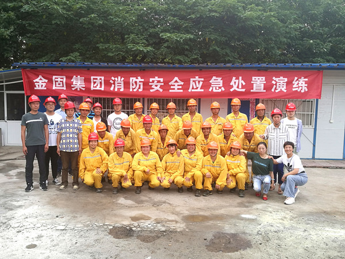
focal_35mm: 27
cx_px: 172
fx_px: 269
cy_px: 130
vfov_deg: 51.4
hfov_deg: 65.3
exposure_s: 1/173
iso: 50
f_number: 2.2
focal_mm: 4.5
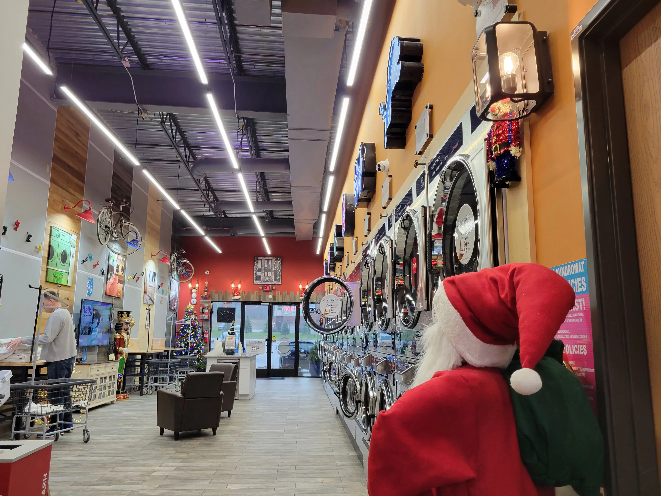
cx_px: 330
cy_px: 248
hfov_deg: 67.3
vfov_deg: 53.1
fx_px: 496
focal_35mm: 26
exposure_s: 1/120
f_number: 1.8
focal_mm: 5.4
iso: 160
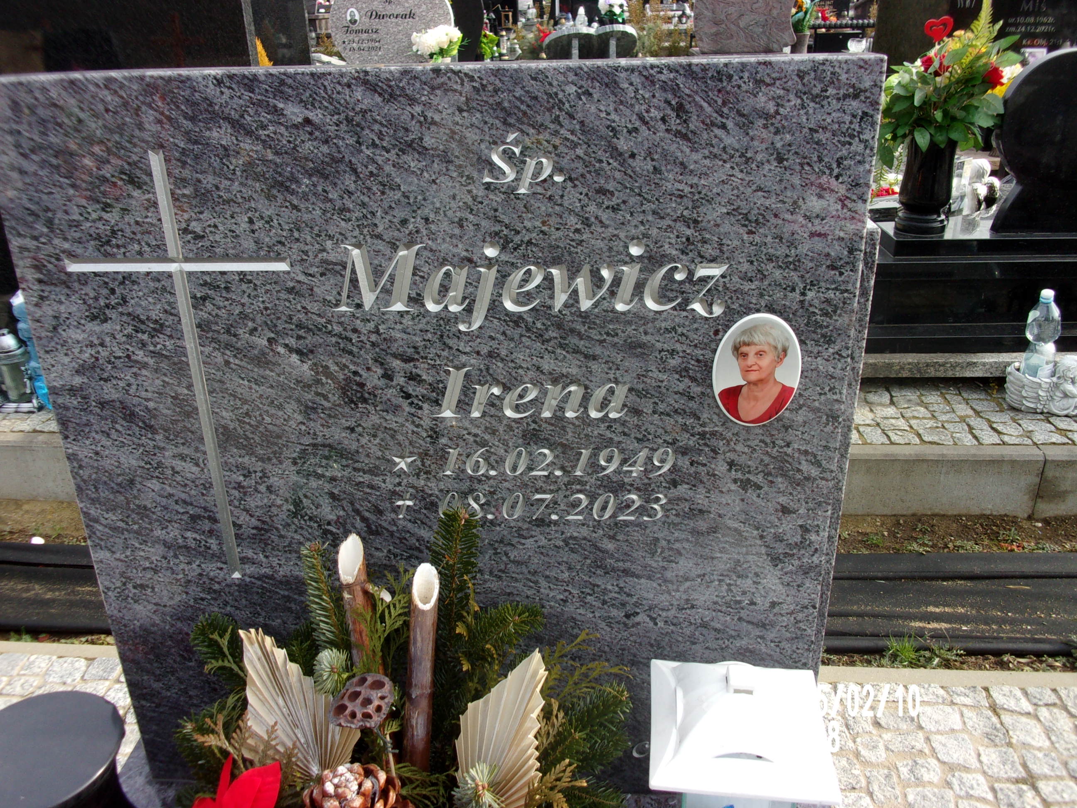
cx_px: 538
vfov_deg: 49.7
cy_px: 404
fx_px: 871
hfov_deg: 63.4
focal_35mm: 28
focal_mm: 5.1
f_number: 3.9
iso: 80
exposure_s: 1/210
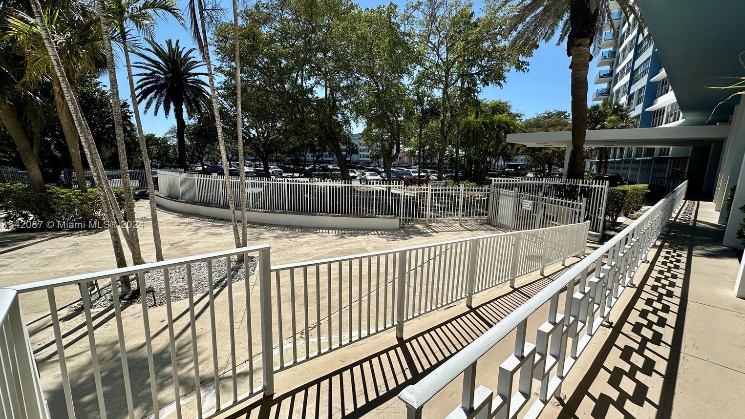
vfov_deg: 67.0
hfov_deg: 99.4
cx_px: 379
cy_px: 226
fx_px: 316
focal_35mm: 16
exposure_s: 1/3861
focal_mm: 2.22
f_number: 2.2
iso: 50
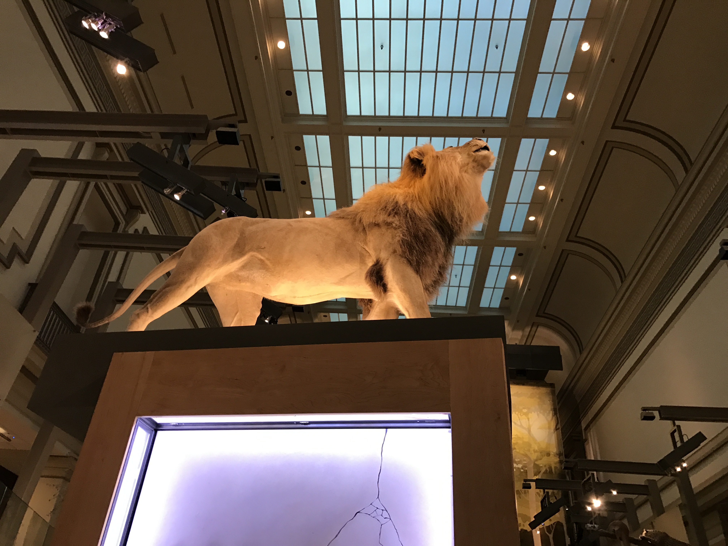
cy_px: 273
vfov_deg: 49.7
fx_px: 589
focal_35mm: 28
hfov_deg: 63.4
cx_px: 364
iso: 40
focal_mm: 3.99
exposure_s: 1/15
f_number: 1.8
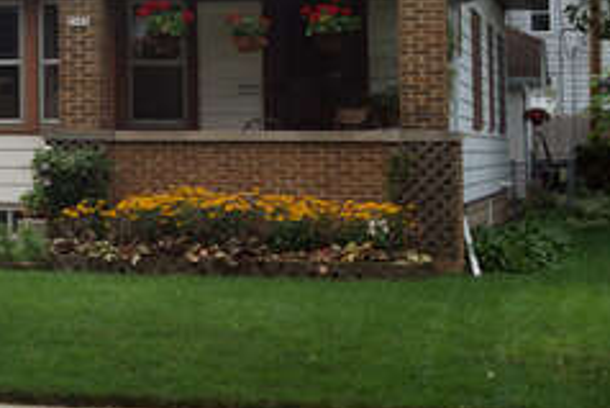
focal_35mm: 121
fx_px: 2051
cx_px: -295
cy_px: 1
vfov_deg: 11.2
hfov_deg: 15.6
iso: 100
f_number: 5.6
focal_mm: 24
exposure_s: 1/200
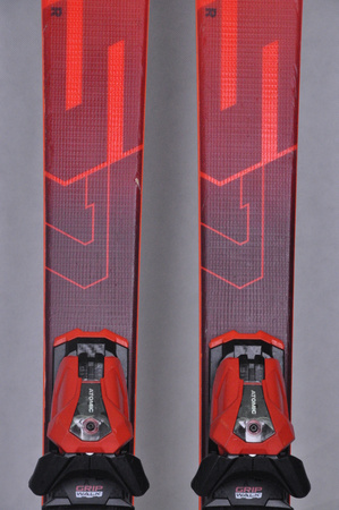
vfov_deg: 13.1
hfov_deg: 8.7
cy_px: 255
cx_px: 170
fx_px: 2230
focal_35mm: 158
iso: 3200
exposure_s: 1/125
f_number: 9.5
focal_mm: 105
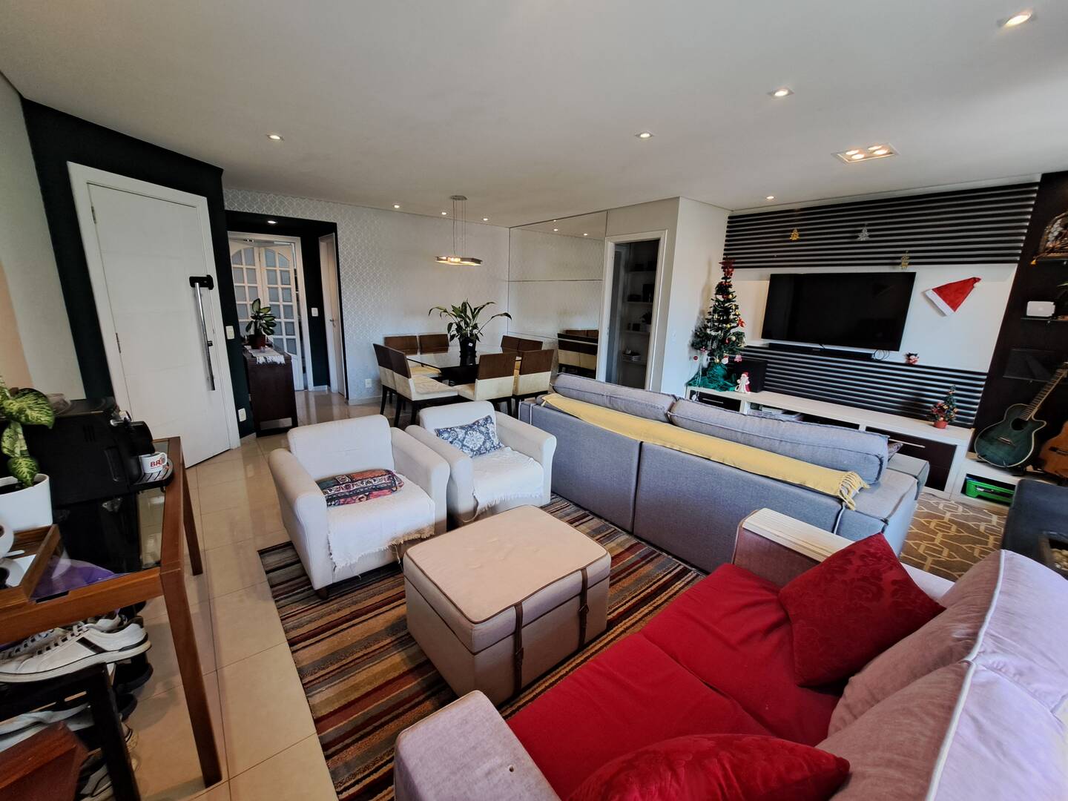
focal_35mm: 13
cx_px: 534
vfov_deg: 89.9
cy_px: 400
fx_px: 401
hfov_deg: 106.2
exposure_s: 1/40
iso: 125
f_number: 2.2
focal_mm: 1.74
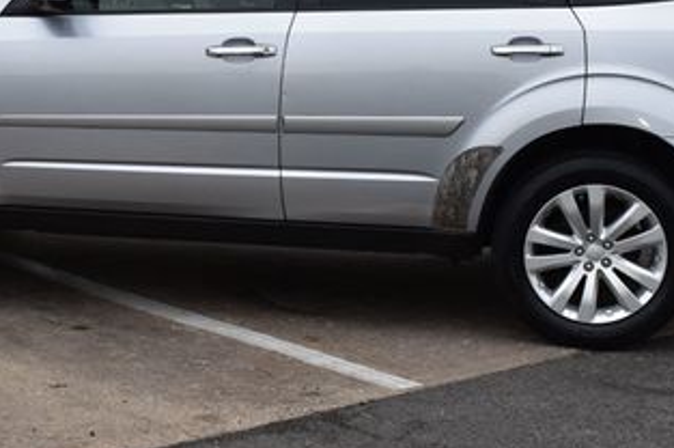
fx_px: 1665
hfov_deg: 22.7
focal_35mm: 89
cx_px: 202
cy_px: 106
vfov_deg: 15.2
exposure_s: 1/60
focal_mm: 29
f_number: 8
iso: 400
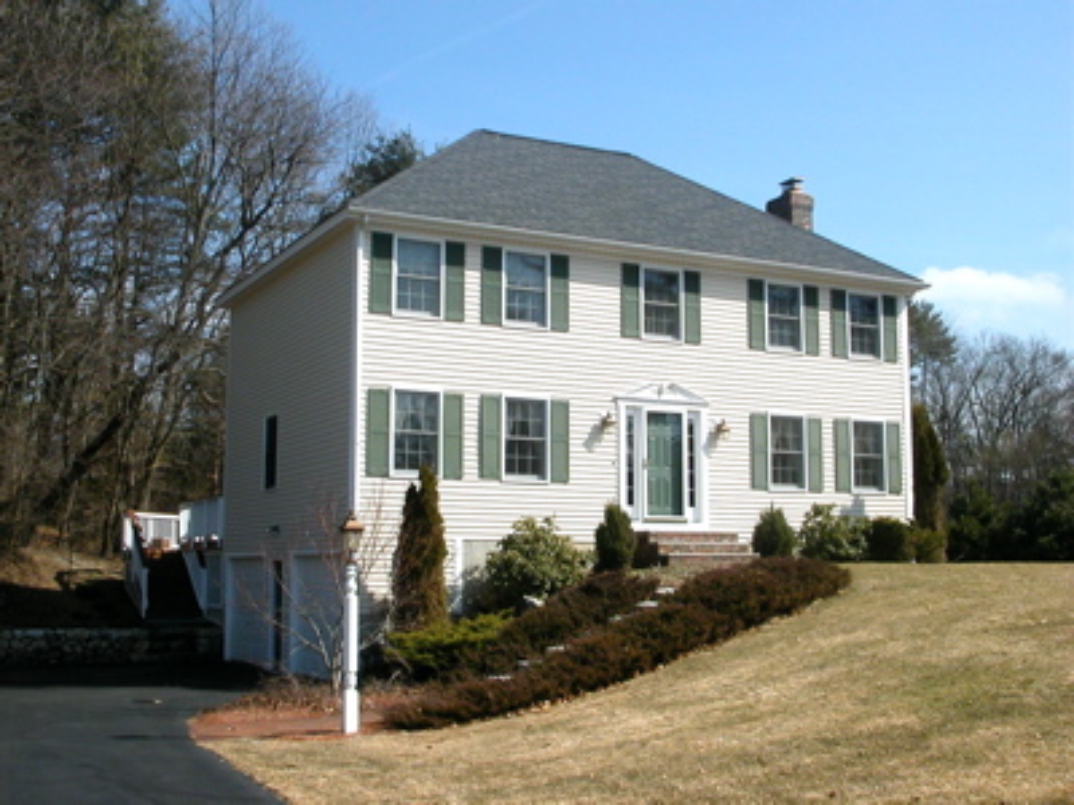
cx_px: 537
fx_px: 1334
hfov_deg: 43.9
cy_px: 402
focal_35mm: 43
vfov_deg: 33.6
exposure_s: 1/837
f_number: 4.8
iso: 100
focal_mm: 6.6
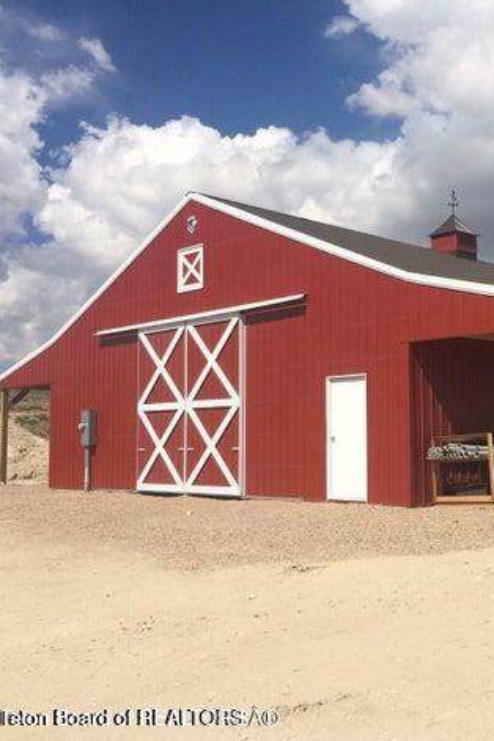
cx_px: 428
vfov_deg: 47.4
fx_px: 844
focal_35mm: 41
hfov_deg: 31.4
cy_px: 374
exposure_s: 1/4115
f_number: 2.2
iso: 32
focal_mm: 4.15
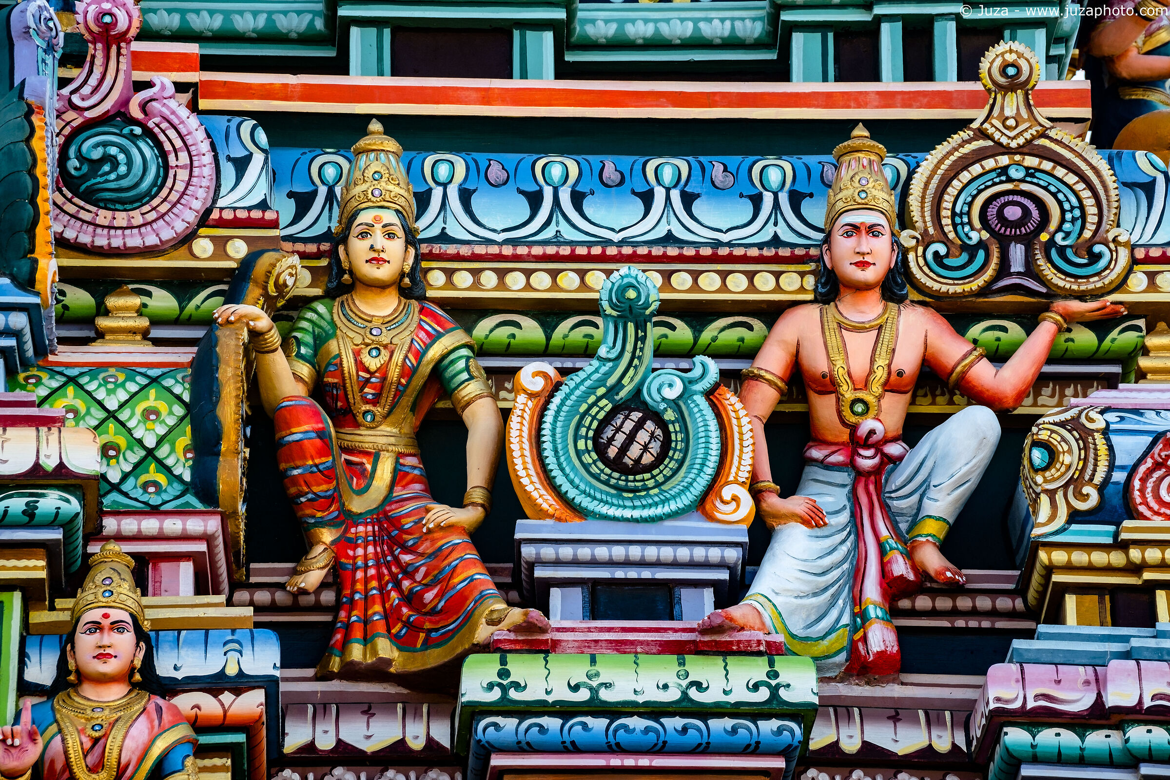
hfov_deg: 9.3
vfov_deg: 6.2
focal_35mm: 221
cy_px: 390
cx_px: 585
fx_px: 7182
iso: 160
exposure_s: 1/125
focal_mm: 147.6
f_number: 8
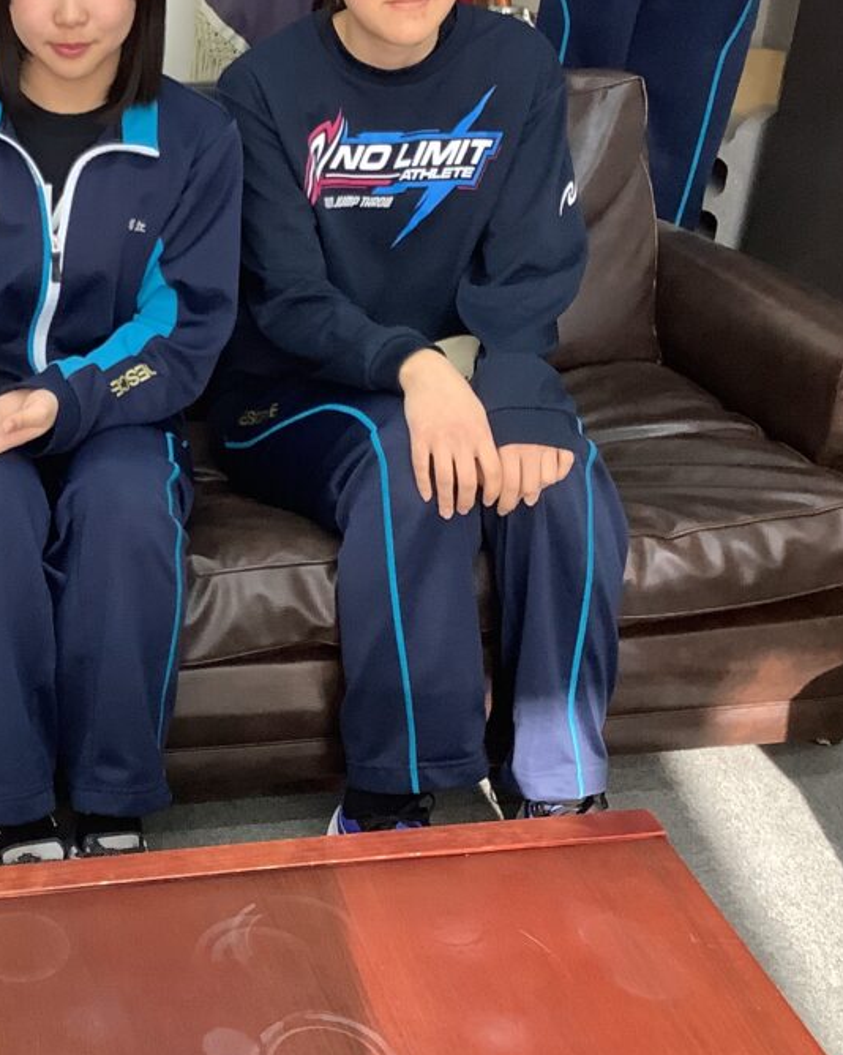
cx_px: 43
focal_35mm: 58
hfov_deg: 25.2
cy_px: 415
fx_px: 1810
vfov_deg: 32.4
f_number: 2.4
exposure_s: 1/50
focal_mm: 3.3
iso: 160
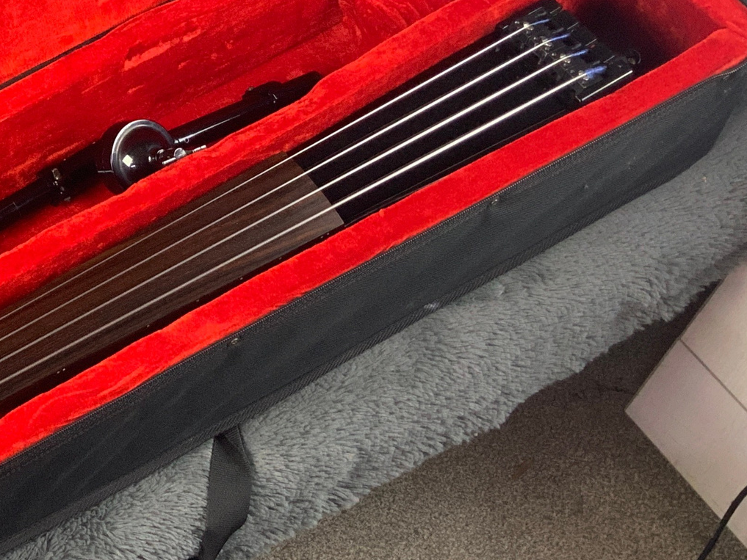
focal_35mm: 73
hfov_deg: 24.5
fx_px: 1575
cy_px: 173
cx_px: -121
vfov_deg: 20.1
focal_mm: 3
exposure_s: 1/60
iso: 200
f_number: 1.8
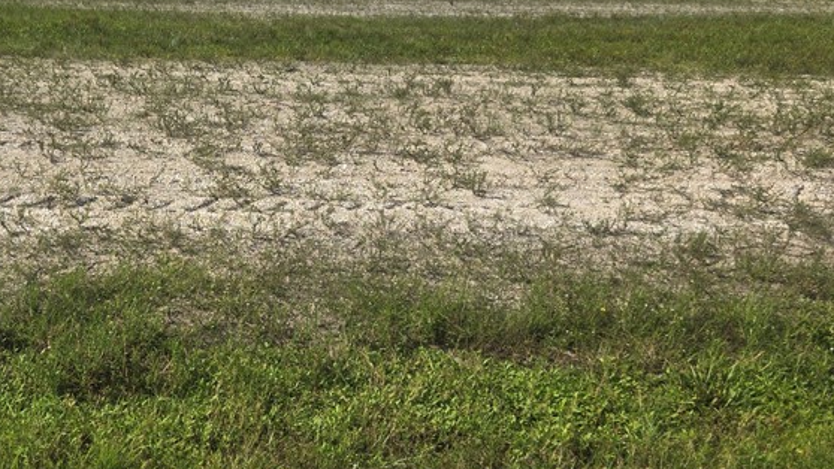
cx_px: 194
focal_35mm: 46
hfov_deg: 43.0
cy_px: 226
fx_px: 1017
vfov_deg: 26.0
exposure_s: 1/2572
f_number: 1.8
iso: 25
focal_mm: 5.4
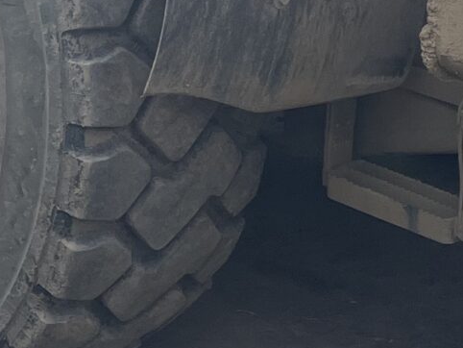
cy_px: -345
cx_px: 177
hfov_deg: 14.3
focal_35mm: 138
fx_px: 1847
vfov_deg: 10.0
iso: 32
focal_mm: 4.2
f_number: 1.6
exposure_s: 1/1033
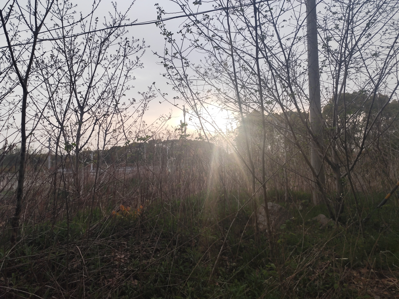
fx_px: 265
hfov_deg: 73.9
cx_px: 200
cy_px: 150
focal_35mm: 23
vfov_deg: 58.9
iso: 50
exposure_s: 1/238
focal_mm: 6.14
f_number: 1.65
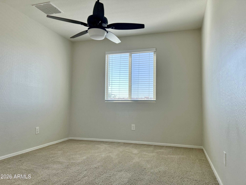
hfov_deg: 67.3
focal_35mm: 26
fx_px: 185
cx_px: 123
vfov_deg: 53.1
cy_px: 92
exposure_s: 1/421
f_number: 1.5
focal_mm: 5.7
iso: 50
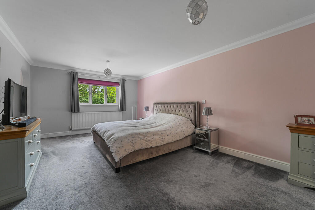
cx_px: 158
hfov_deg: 104.3
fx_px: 122
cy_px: 105
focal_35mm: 14
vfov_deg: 81.1
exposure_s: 1/1.67
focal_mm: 14
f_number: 8
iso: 400
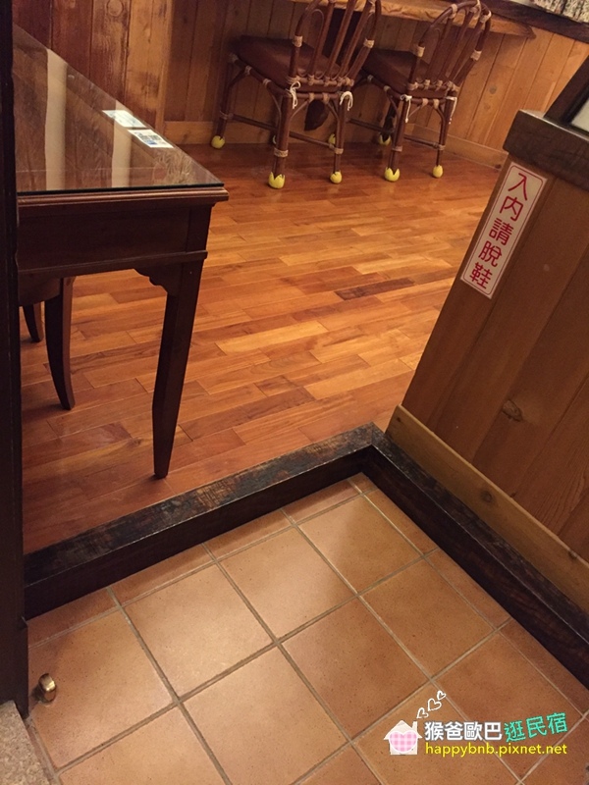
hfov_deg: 48.2
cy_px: 392
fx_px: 658
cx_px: 294
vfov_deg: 61.7
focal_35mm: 29
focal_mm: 4.15
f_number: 2.2
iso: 250
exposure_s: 1/15
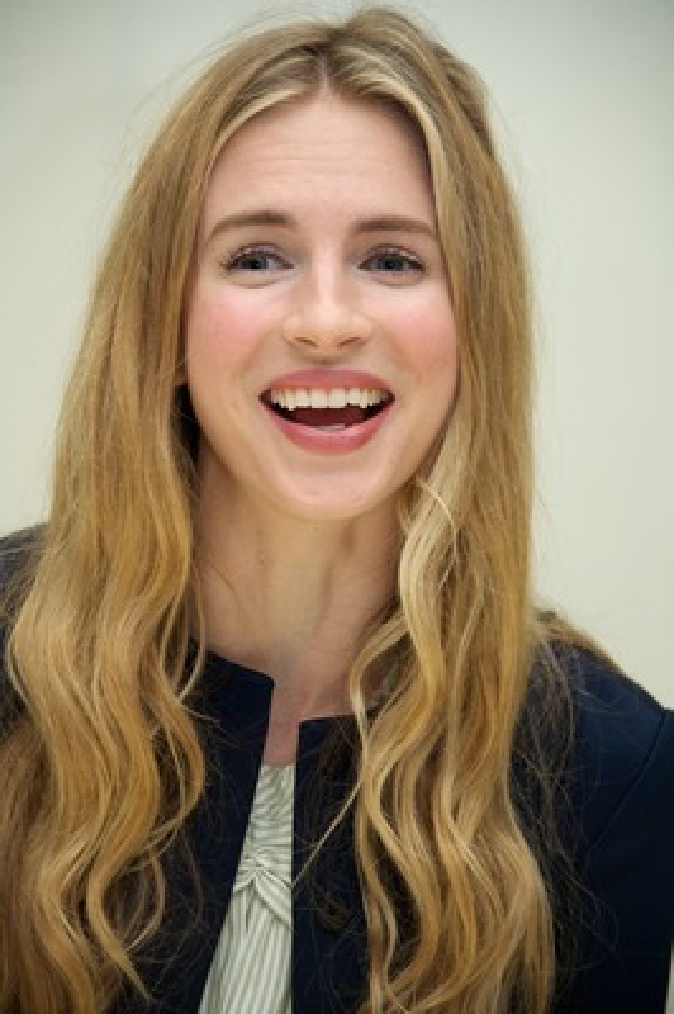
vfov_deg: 9.8
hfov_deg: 6.5
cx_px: 337
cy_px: 507
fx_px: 5907
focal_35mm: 210
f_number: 6.3
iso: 640
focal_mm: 210
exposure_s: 1/60
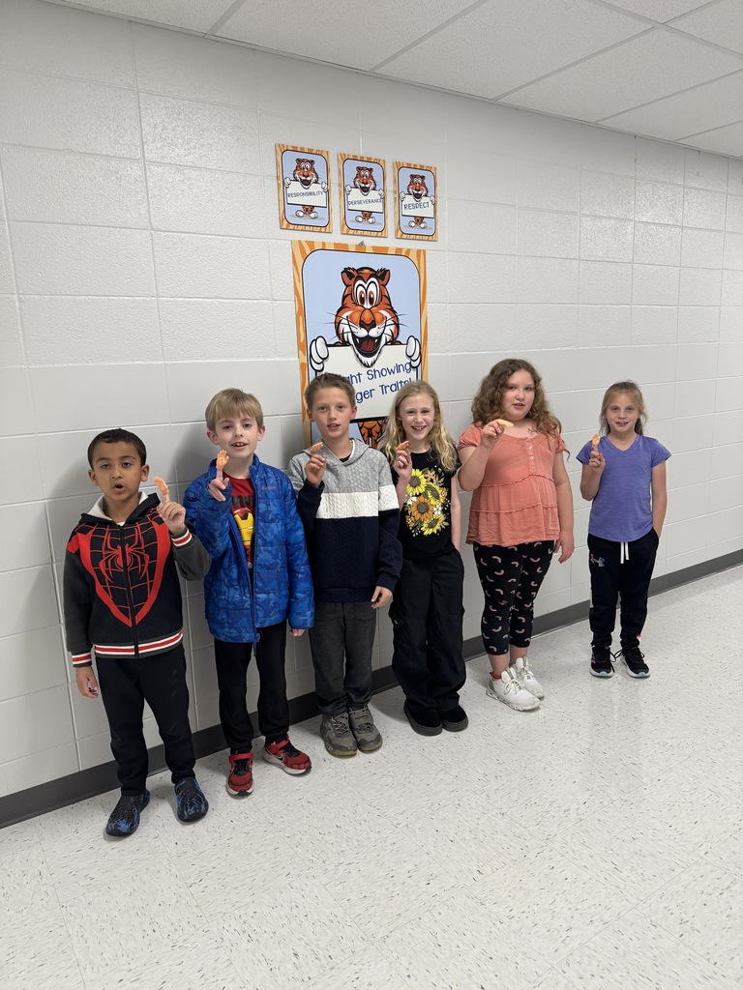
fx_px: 687
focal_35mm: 24
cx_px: 372
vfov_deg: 71.6
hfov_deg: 56.8
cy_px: 495
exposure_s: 1/120
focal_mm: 6.76
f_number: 1.78
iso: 200
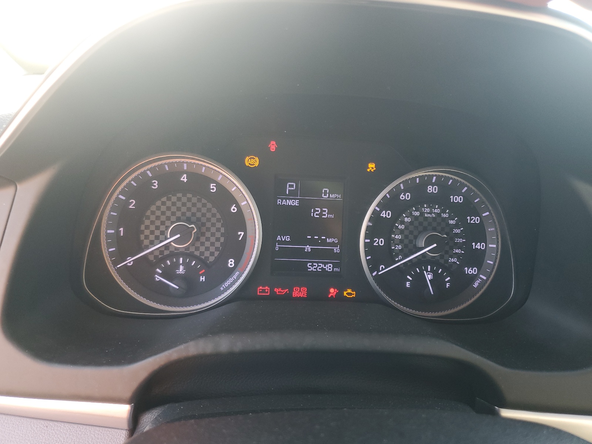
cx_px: 296
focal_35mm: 26
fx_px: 445
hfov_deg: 67.3
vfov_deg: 53.1
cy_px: 222
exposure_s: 1/60.2
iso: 78
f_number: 1.5
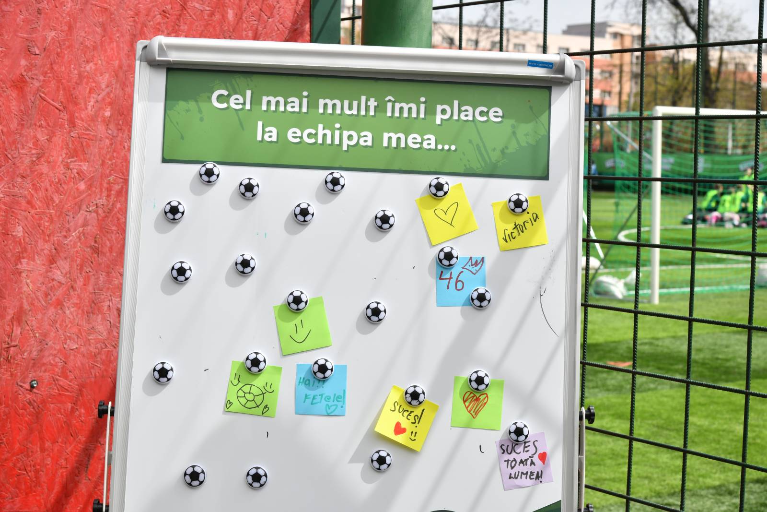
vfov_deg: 20.6
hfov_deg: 30.5
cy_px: 256
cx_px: 384
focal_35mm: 66
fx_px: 1406
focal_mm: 66
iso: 400
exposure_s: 1/500
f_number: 8
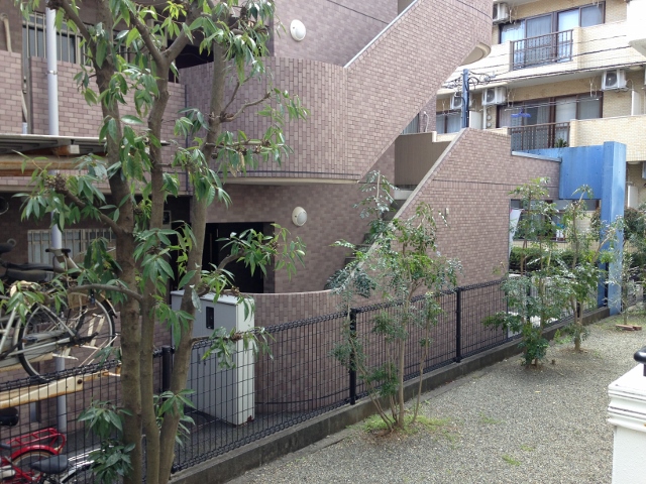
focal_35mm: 33
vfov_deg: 42.9
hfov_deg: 55.4
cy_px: 242
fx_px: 616
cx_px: 323
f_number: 2.4
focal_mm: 4.12
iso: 50
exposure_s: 1/139
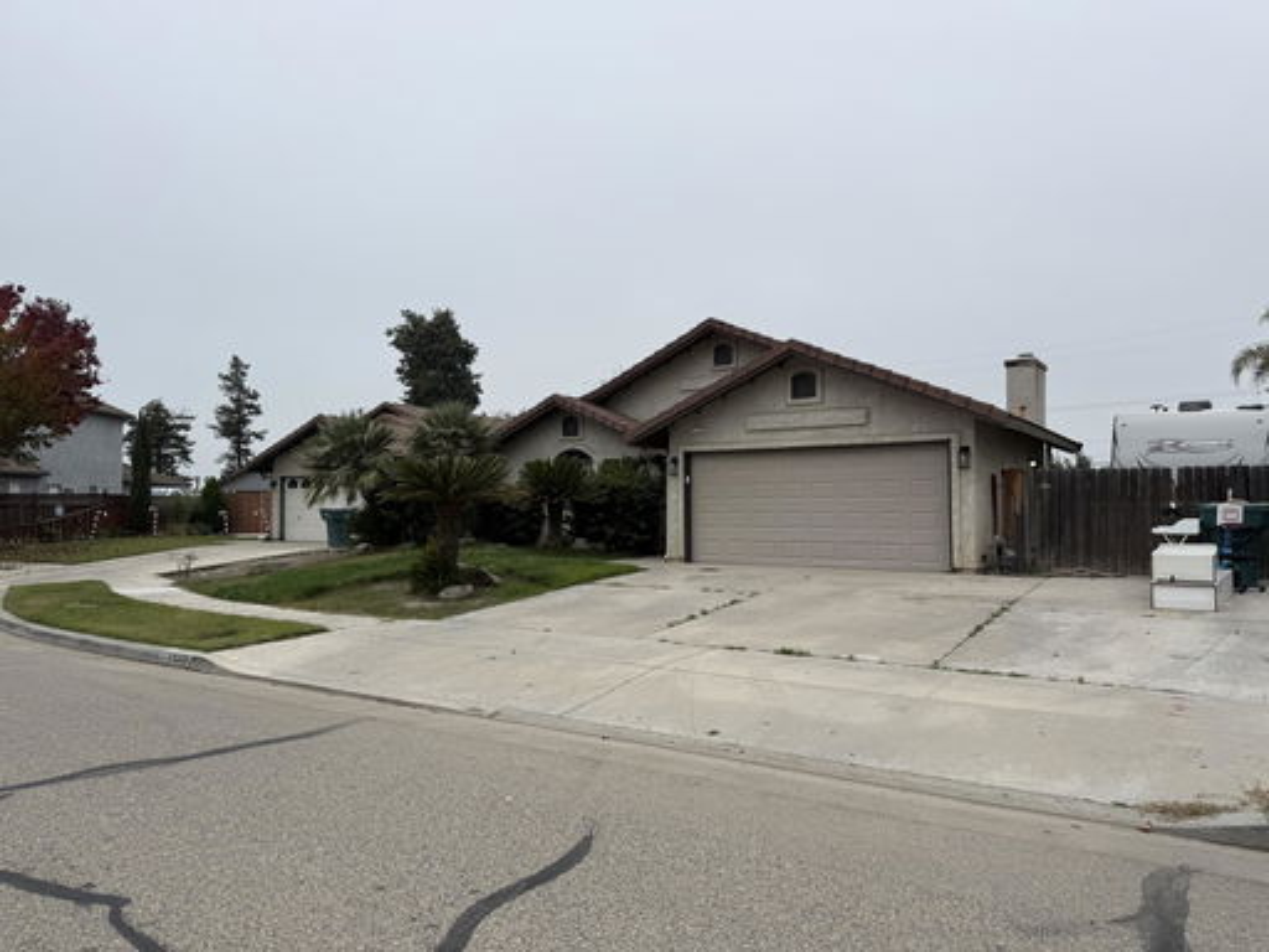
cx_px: 634
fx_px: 880
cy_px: 476
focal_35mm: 24
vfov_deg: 56.8
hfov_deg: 71.6
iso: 80
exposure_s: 1/1585
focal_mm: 6.76
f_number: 1.78
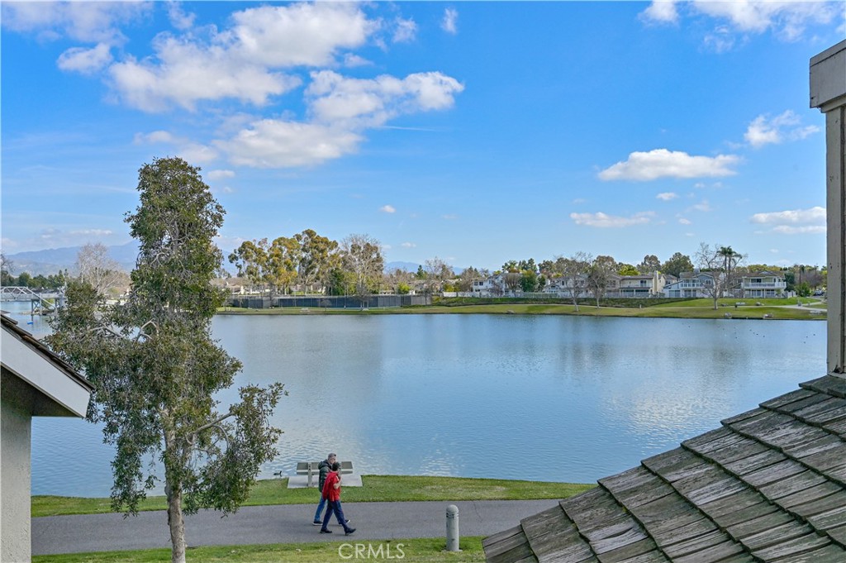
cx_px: 423
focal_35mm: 30
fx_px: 704
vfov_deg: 43.5
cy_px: 282
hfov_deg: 62.0
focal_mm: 30
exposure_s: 1/640
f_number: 11
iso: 250
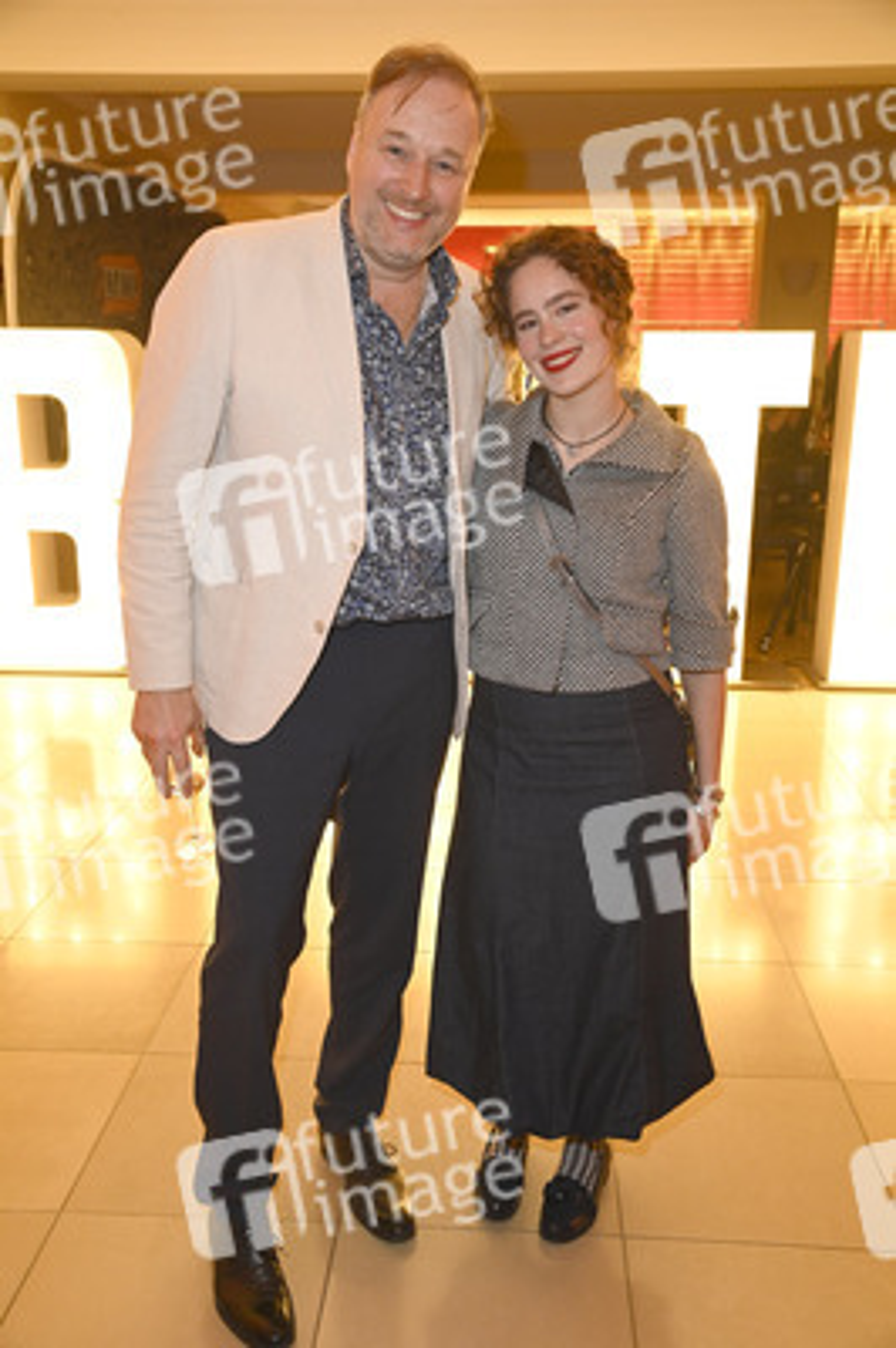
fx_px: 1197
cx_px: 448
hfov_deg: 41.0
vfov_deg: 58.8
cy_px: 674
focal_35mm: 32
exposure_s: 1/60
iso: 3200
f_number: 5.6
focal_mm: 32
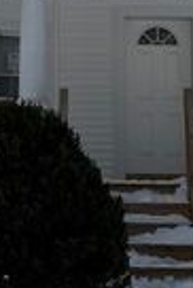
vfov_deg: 16.2
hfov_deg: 11.2
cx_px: 42
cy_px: -35
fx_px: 979
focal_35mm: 122
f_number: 1.78
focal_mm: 6.76
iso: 80
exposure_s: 1/14286
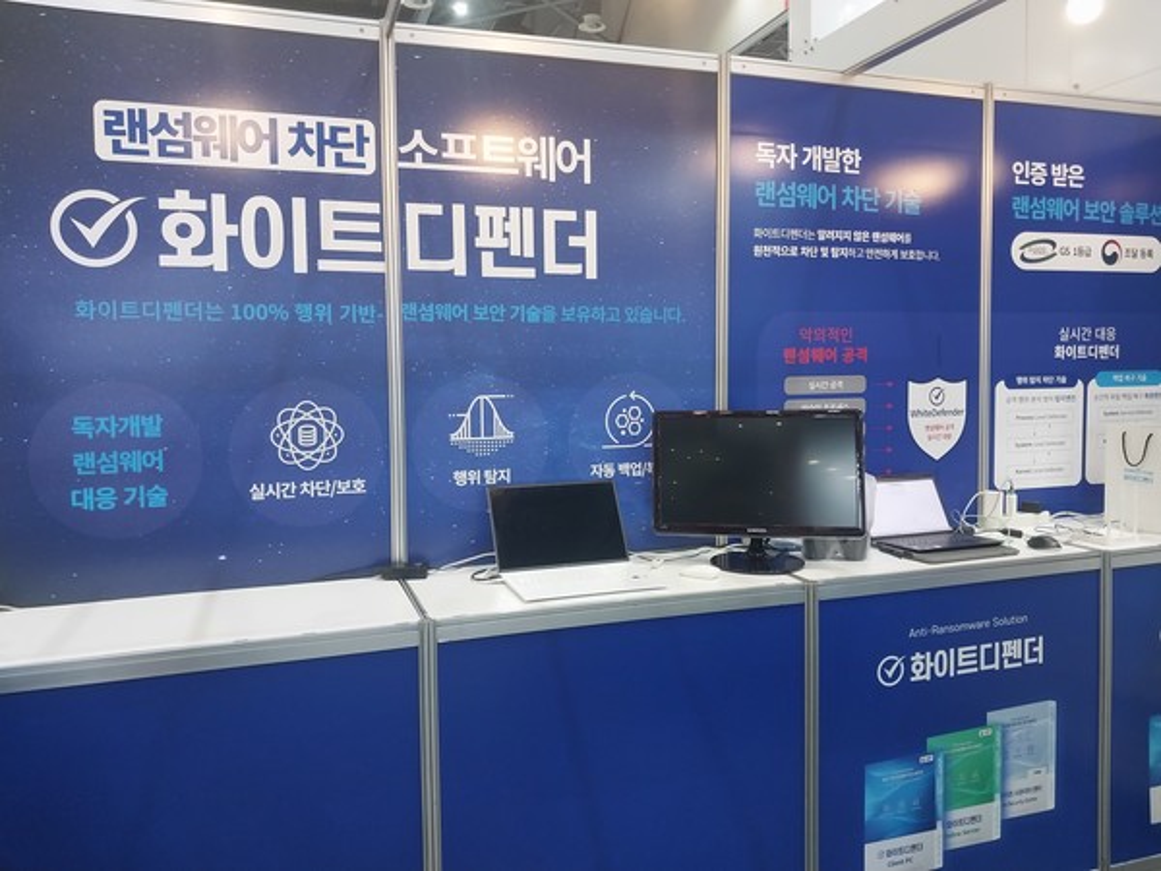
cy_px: 436
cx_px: 580
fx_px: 872
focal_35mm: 26
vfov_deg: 53.1
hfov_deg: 67.3
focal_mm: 4
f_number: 1.8
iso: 200
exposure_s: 1/50
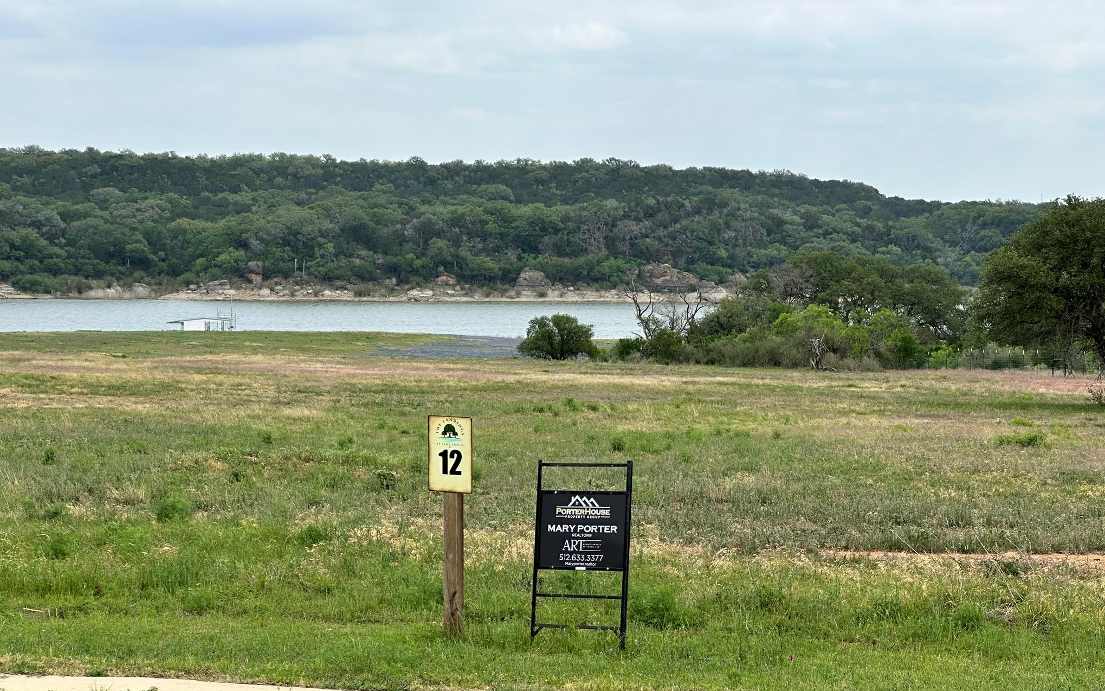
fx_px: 2469
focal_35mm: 82
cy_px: 410
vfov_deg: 15.9
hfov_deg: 25.2
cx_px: 553
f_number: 2.8
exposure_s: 1/630
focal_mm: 9
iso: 32
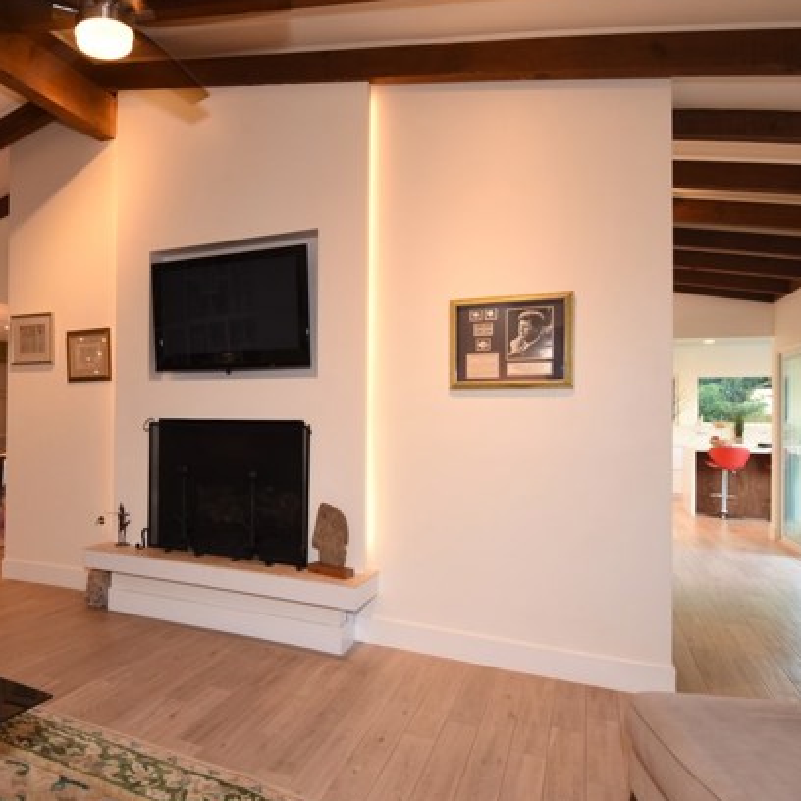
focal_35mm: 24
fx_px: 628
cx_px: 212
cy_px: 395
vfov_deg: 65.0
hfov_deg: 61.8
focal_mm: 12
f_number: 10
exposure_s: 1/6
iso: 400
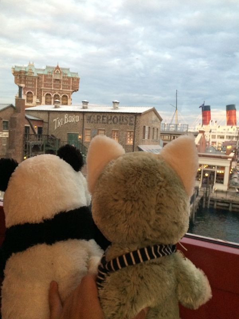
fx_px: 267
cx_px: 120
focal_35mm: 29
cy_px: 160
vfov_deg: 61.7
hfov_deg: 48.2
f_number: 2.2
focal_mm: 4.15
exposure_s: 1/30
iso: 200
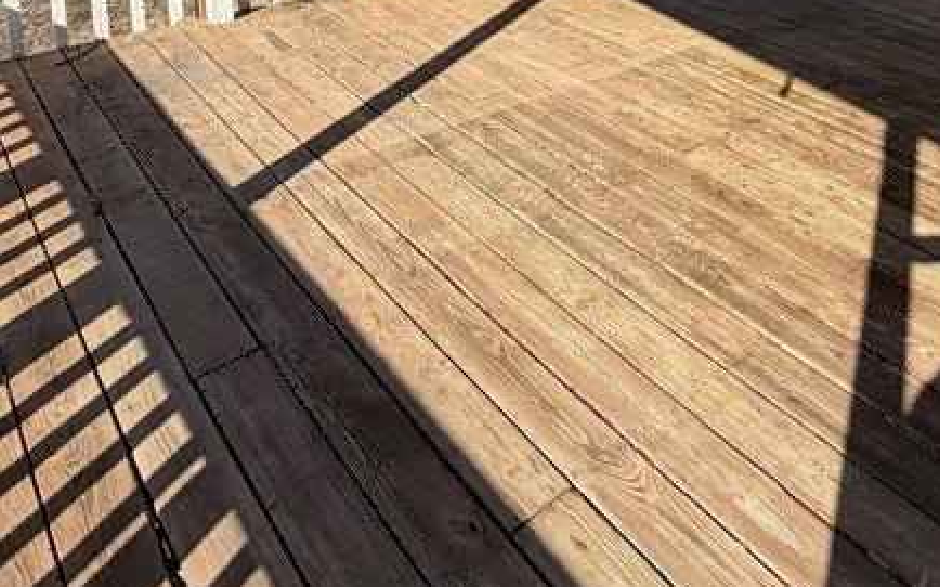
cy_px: -162
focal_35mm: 35
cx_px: 656
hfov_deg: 53.8
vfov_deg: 29.6
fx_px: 896
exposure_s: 1/770
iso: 32
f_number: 2.2
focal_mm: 2.22
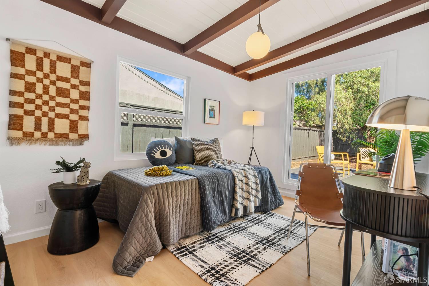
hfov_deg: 93.3
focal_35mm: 17
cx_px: 214
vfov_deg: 70.4
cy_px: 143
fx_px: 203
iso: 320
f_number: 16
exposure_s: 1/2
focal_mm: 17
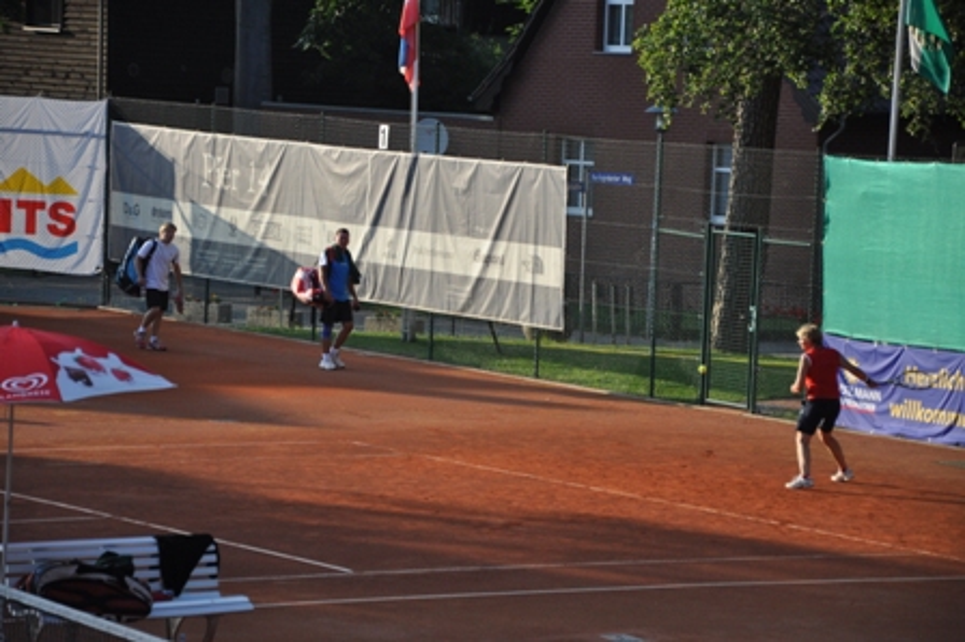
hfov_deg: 13.0
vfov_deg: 8.7
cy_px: 321
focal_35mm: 158
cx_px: 482
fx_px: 4219
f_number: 5.6
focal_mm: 105
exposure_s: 1/1000
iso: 640
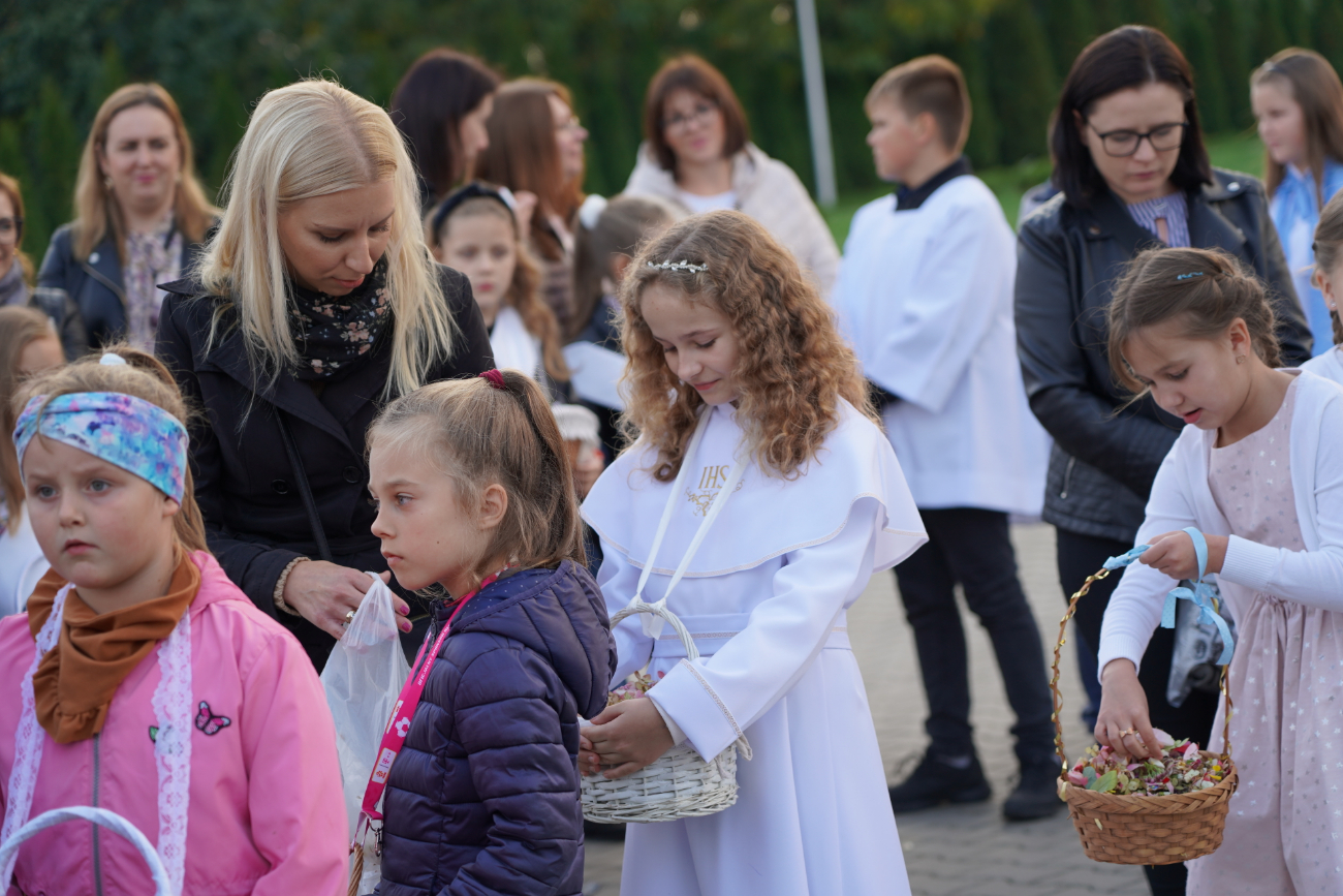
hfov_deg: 20.2
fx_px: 3768
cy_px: 448
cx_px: 672
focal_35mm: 101
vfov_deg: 13.6
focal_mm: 101
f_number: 4
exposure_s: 1/160
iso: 125
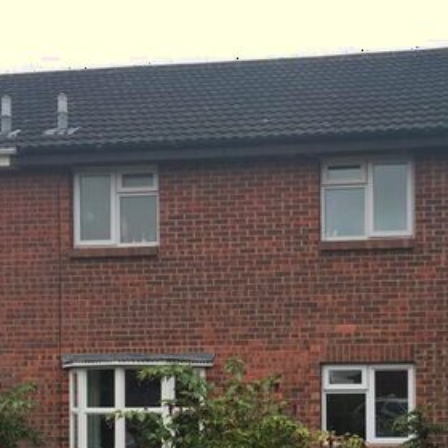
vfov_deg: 26.1
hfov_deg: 26.4
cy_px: 390
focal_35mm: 64
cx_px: 357
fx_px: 937
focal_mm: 4.15
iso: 25
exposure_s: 1/450
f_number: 2.2
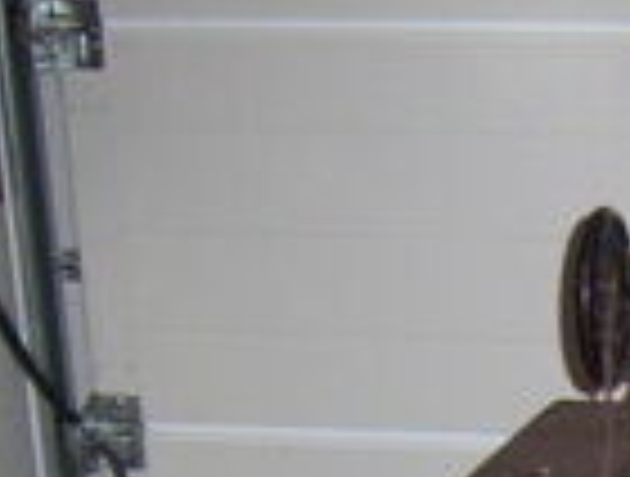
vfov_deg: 11.5
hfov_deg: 15.0
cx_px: 909
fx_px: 2246
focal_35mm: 123
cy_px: 770
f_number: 2.76
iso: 140
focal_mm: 5.54
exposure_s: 1/30
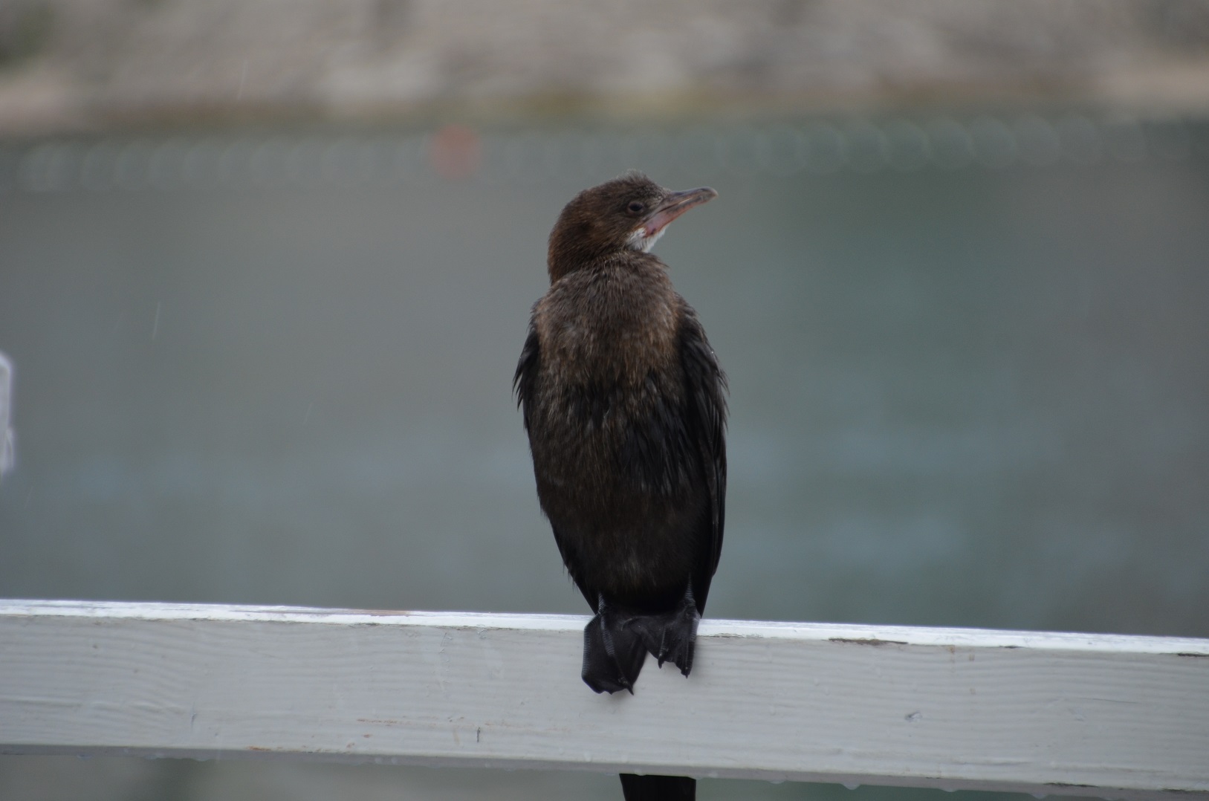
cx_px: 604
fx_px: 13575
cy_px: 400
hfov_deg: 5.1
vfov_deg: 3.4
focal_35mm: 405
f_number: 6.3
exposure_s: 1/250
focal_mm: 270
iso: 450
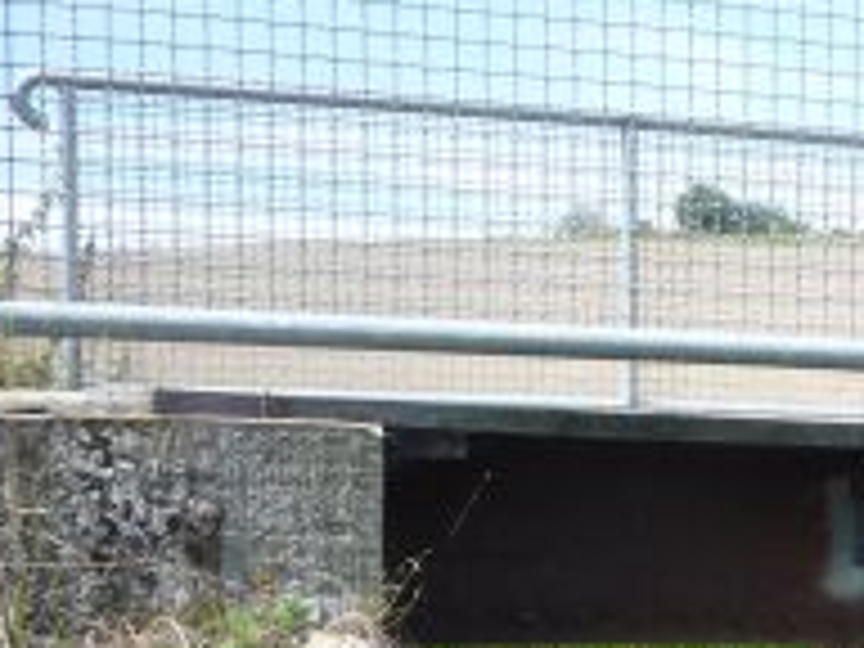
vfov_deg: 17.9
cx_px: 940
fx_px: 1997
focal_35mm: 80
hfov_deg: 23.0
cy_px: 662
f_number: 4
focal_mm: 5.2
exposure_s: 1/320
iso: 100
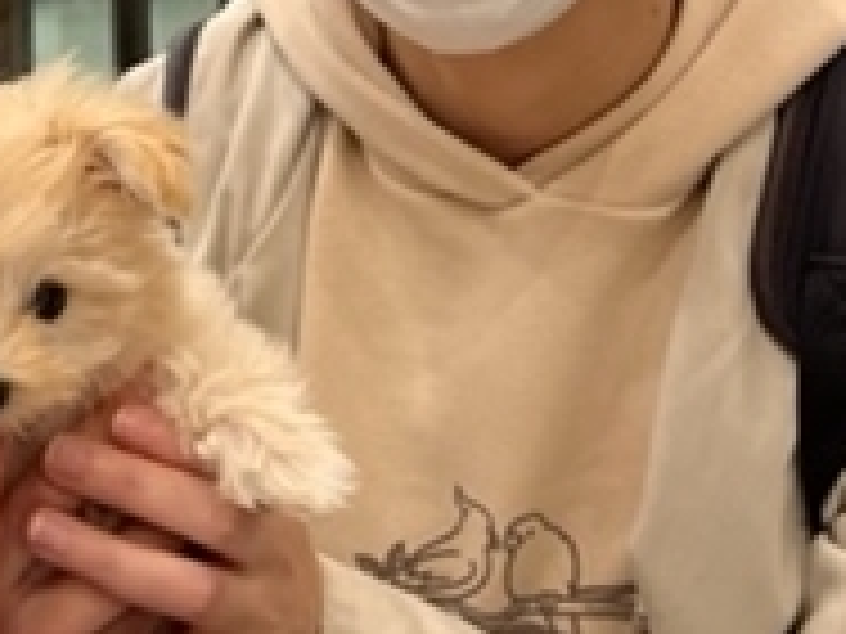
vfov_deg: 16.9
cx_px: -68
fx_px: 2028
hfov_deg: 22.3
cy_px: -166
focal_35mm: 83
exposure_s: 1/121
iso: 125
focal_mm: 5.1
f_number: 1.6
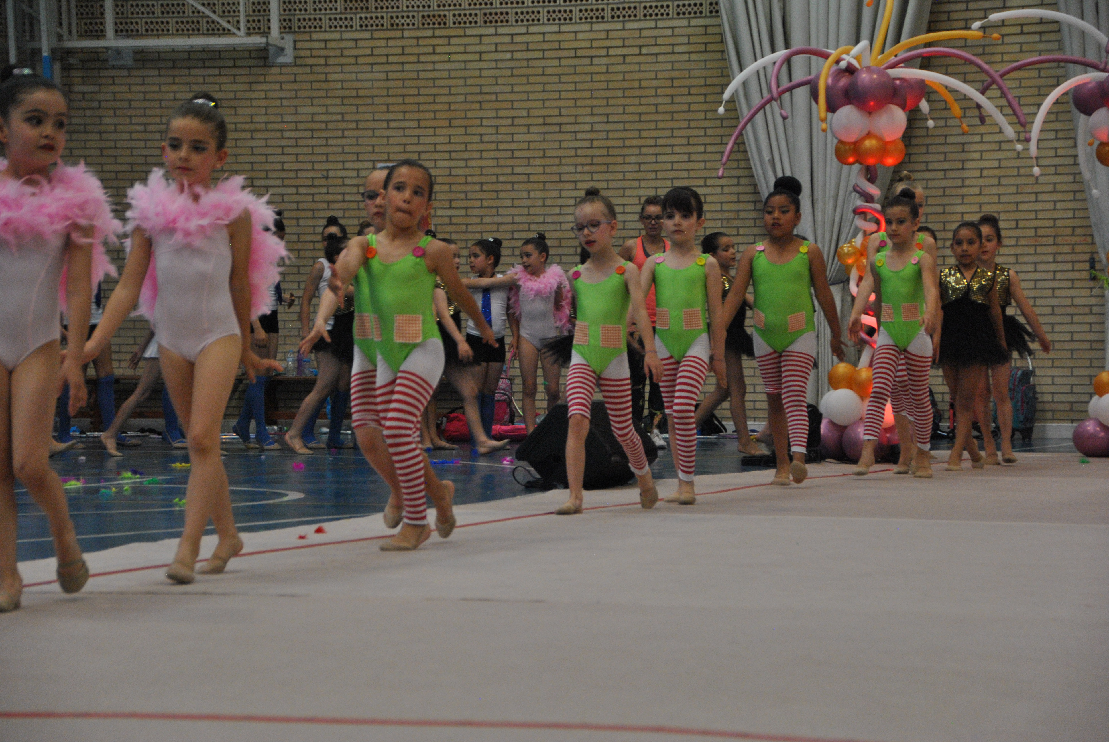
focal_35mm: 112
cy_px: 371
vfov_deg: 12.2
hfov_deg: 18.2
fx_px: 3470
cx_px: 554
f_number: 5.3
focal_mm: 75
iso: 800
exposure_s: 1/160
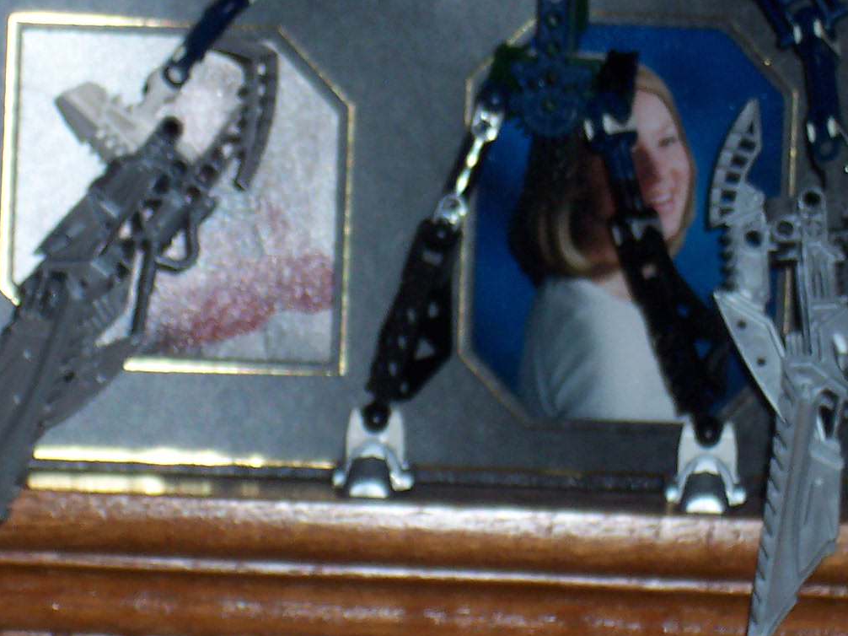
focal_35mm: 291
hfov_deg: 6.8
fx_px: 7127
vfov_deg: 5.1
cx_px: 410
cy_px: 209
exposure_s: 1/125
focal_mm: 22.4
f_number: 4.9
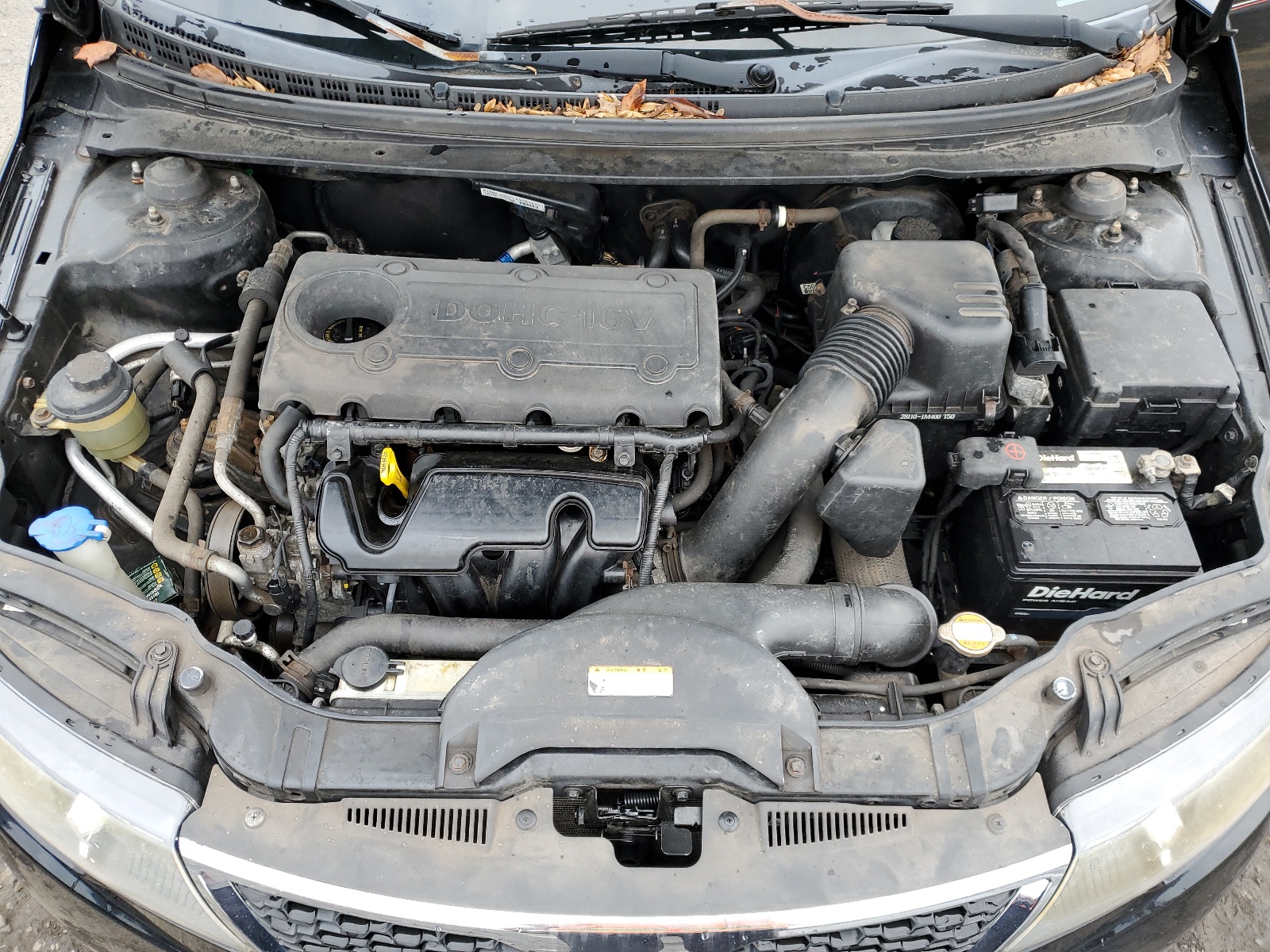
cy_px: 476
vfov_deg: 53.1
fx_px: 954
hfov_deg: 67.3
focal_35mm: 26
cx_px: 635
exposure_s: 1/323
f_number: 1.5
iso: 50
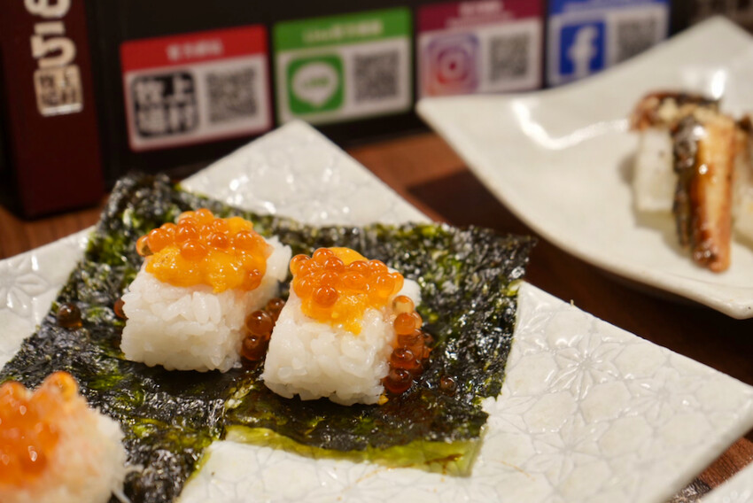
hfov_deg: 36.8
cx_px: 376
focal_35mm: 54
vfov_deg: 25.1
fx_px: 1130
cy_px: 252
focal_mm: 54
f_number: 5
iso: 640
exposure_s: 1/60
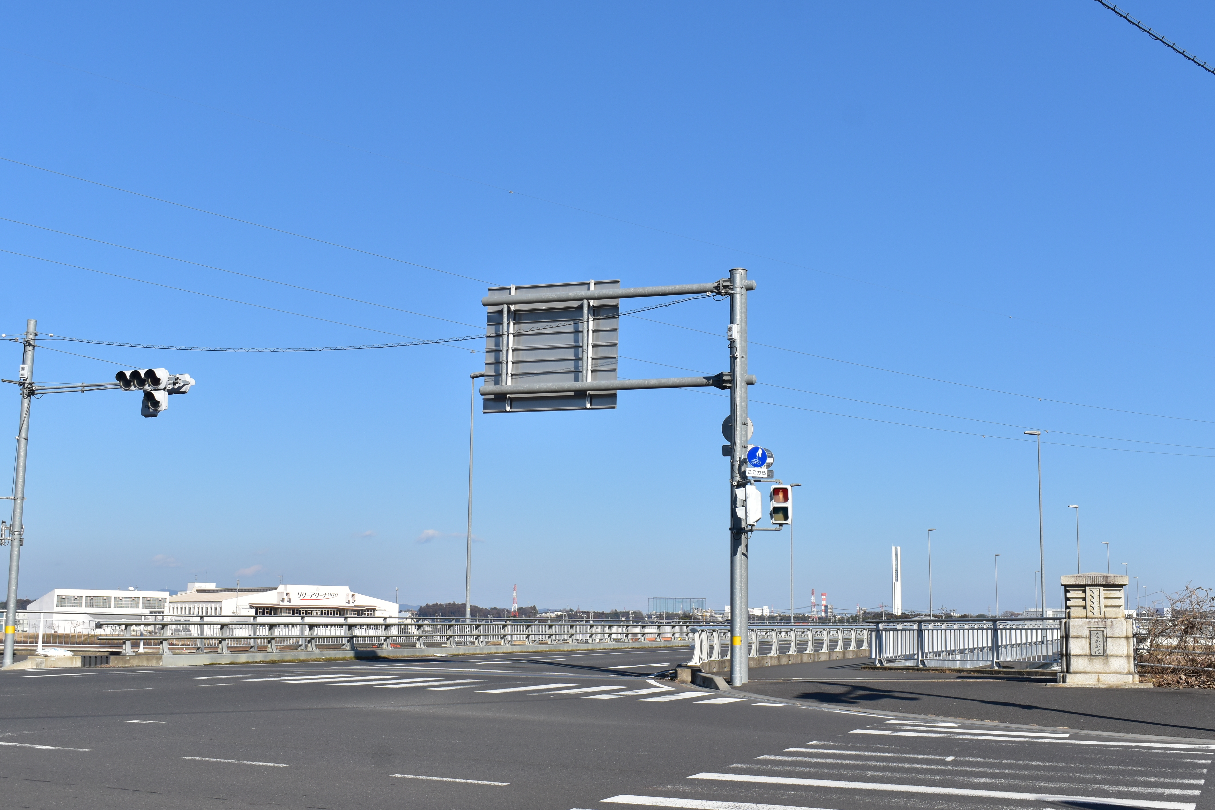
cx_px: 626
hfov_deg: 44.0
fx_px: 1503
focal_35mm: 45
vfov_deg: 30.1
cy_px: 401
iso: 200
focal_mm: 27
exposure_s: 1/640
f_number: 8
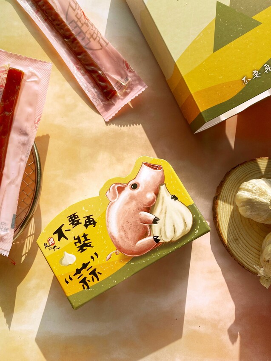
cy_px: 180
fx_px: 272
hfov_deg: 53.0
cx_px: 136
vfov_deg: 67.3
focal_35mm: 26
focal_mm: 4.25
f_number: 1.8
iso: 32
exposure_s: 1/1053
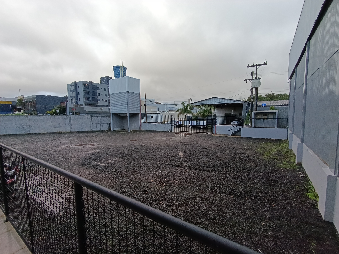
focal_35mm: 16
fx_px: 157
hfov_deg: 94.5
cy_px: 127
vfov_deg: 78.1
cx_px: 170
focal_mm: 1.65
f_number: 2.2
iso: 64
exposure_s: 1/120
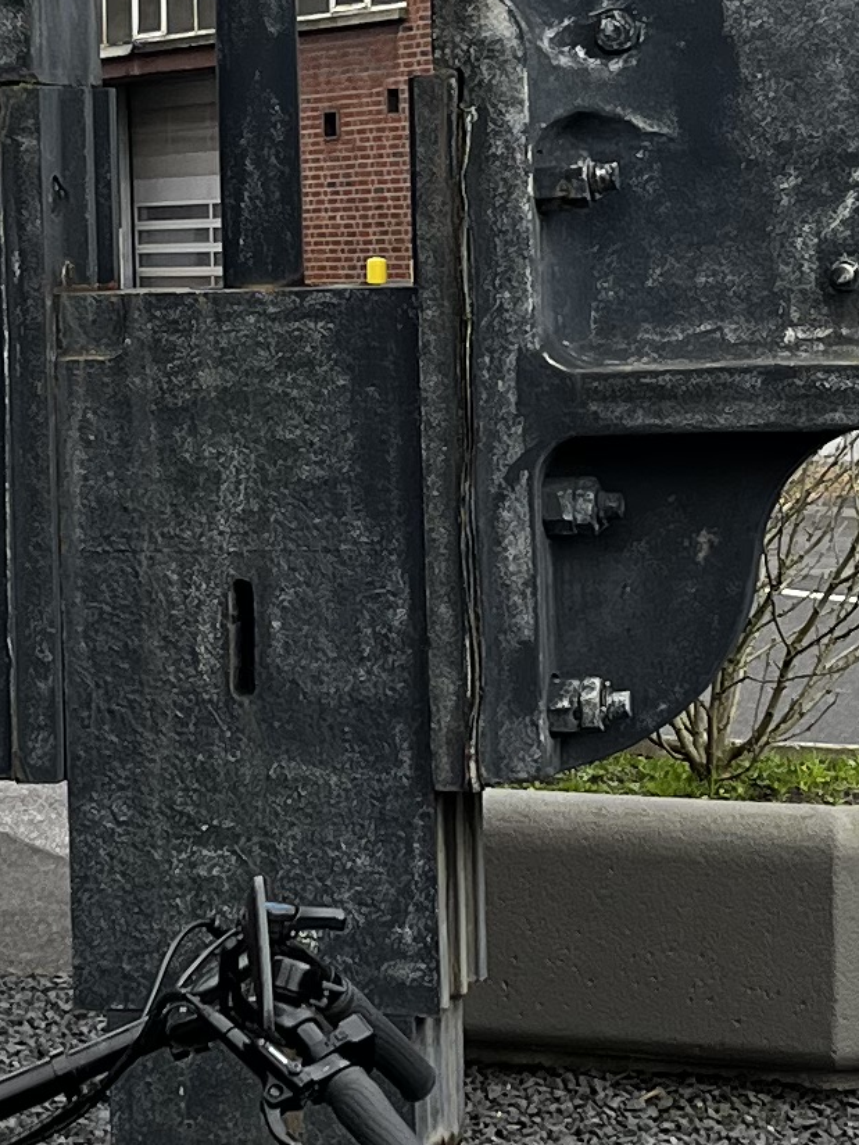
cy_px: 466
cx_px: 308
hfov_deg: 11.7
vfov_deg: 15.5
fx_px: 4201
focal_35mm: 127
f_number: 1.6
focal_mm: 5.1
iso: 50
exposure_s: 1/639
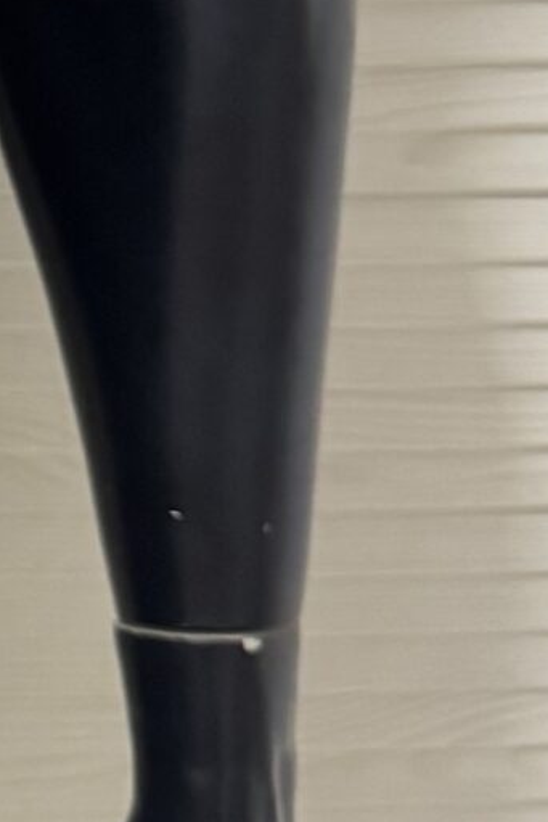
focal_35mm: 125
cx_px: -773
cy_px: -243
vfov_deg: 15.6
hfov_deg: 9.7
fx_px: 2852
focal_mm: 6.76
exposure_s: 1/60
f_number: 1.78
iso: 500
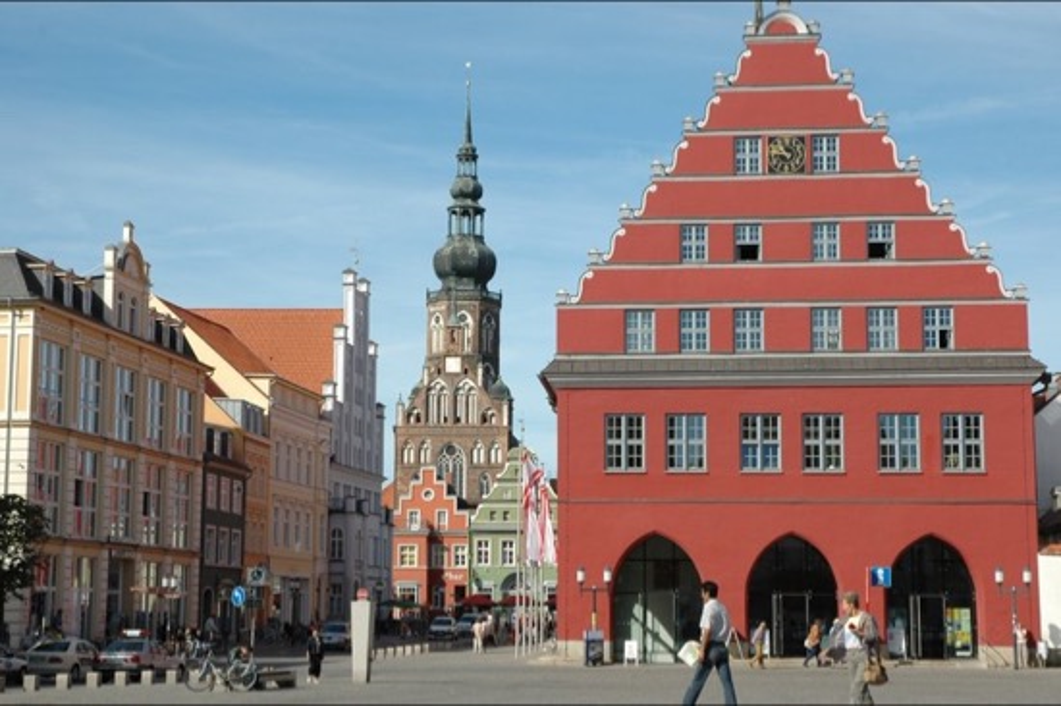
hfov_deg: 30.5
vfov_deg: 20.6
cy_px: 353
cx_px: 530
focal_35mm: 66
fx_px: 1944
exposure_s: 1/320
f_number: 9
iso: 200
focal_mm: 44
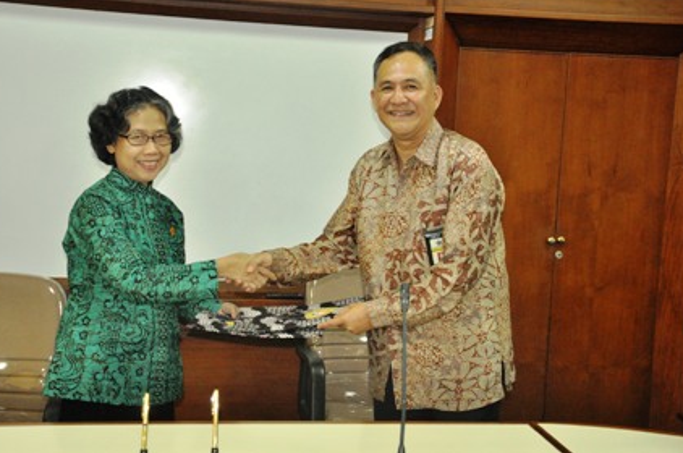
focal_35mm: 51
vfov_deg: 26.4
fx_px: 966
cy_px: 214
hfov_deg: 38.9
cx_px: 338
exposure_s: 1/60
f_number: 5
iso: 1600
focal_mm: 32
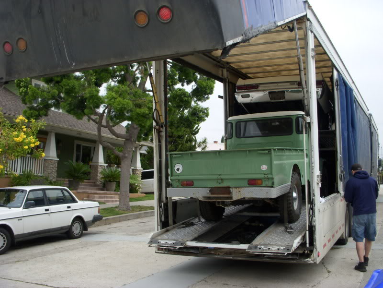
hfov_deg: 49.0
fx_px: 420
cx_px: 192
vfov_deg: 37.7
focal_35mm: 38
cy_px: 144
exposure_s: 1/250
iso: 100
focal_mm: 6.3
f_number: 3.3
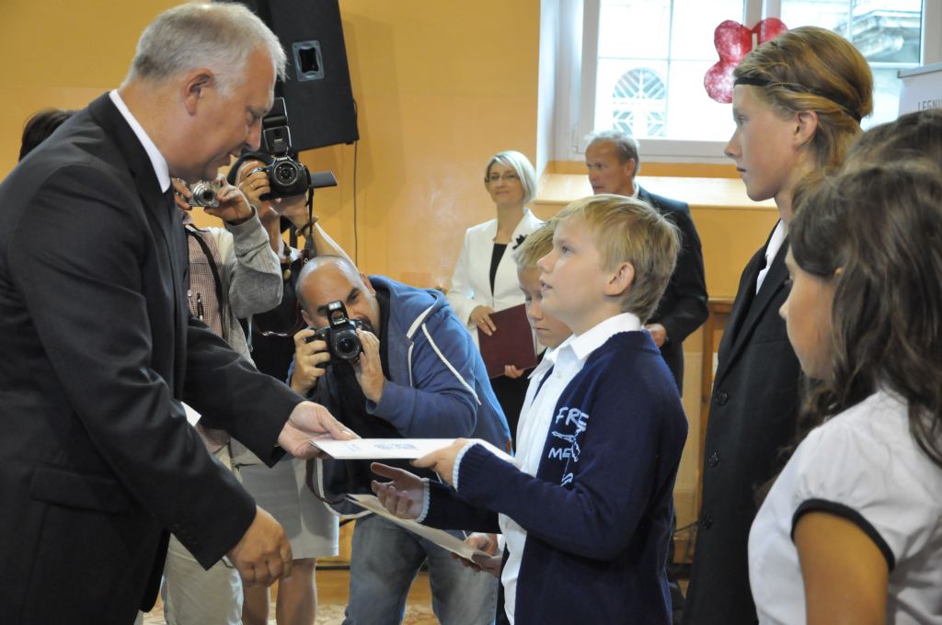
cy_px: 312
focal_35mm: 60
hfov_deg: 33.4
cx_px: 471
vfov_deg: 22.6
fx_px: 1568
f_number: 4.5
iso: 2000
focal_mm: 40
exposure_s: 1/200
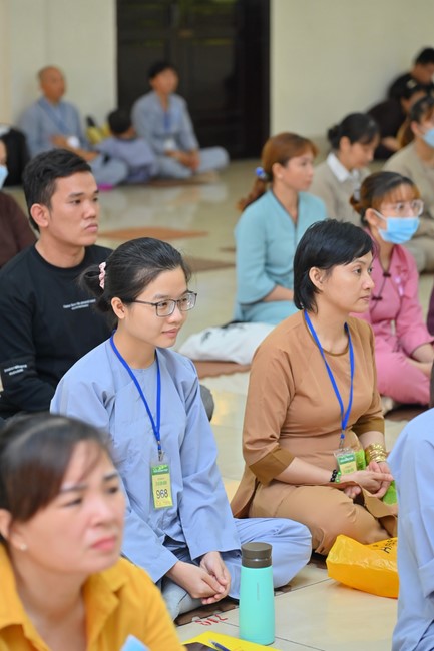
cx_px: 217
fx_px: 2171
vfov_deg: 17.1
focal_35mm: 120
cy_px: 326
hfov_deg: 11.4
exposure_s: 1/80
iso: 1250
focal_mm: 120
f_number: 4.5
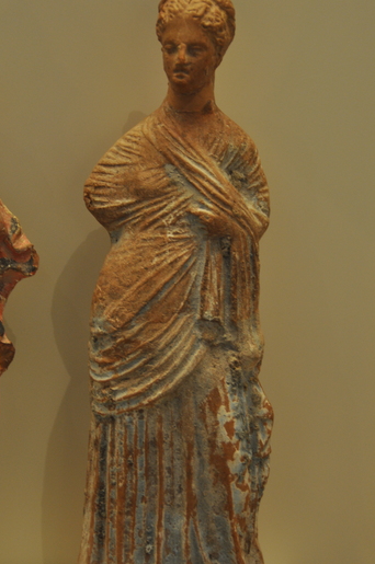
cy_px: 300
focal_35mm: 158
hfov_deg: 8.7
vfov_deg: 13.0
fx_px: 2475
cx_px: 197
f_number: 5
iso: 500
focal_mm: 82
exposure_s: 1/20
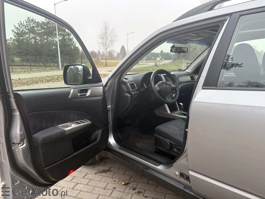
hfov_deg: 67.3
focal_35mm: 26
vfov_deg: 53.1
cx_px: 132
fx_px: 199
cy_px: 100
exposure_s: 1/189
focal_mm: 5.96
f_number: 1.6
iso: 64
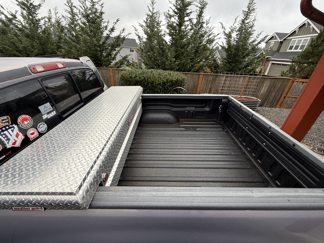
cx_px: 162
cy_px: 122
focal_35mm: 14
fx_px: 131
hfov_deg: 102.1
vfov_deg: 85.7
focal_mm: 2.22
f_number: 2.2
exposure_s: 1/342
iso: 50
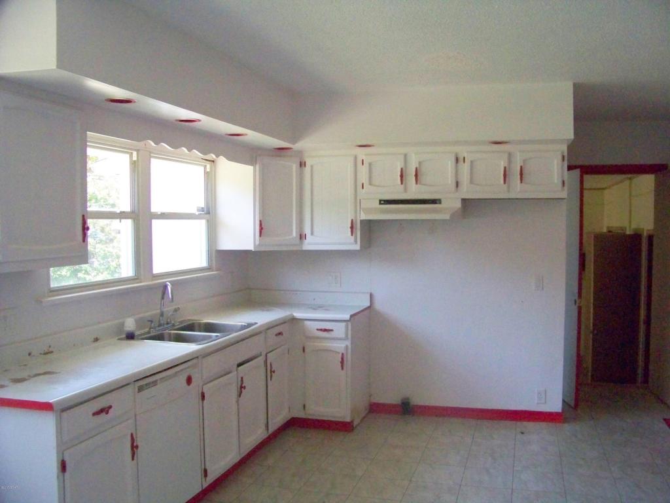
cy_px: 252
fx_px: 639
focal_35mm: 33
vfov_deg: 42.9
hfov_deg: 55.4
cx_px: 335
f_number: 2.8
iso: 1000
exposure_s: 1/500
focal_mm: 5.85
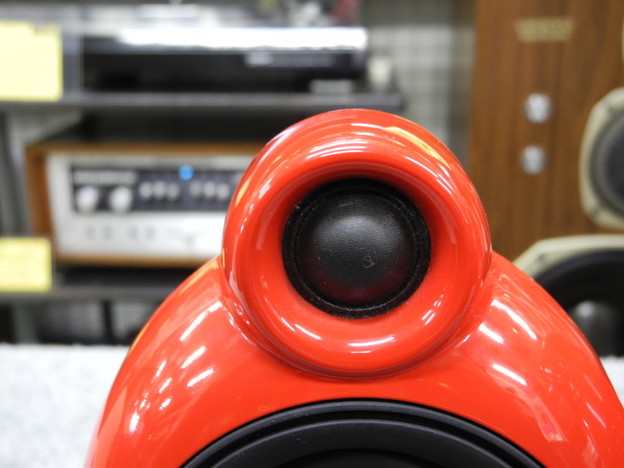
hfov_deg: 45.8
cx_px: 312
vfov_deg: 35.1
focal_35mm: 41
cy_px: 234
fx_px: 739
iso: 400
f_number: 3.2
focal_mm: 8.8
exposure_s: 1/18
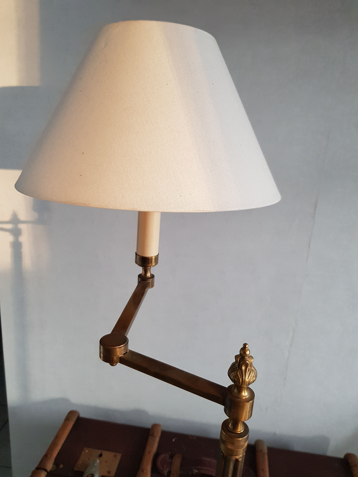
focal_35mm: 26
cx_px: 179
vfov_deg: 67.3
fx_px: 359
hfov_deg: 53.1
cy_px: 238
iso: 200
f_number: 1.7
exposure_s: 1/50
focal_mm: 4.3
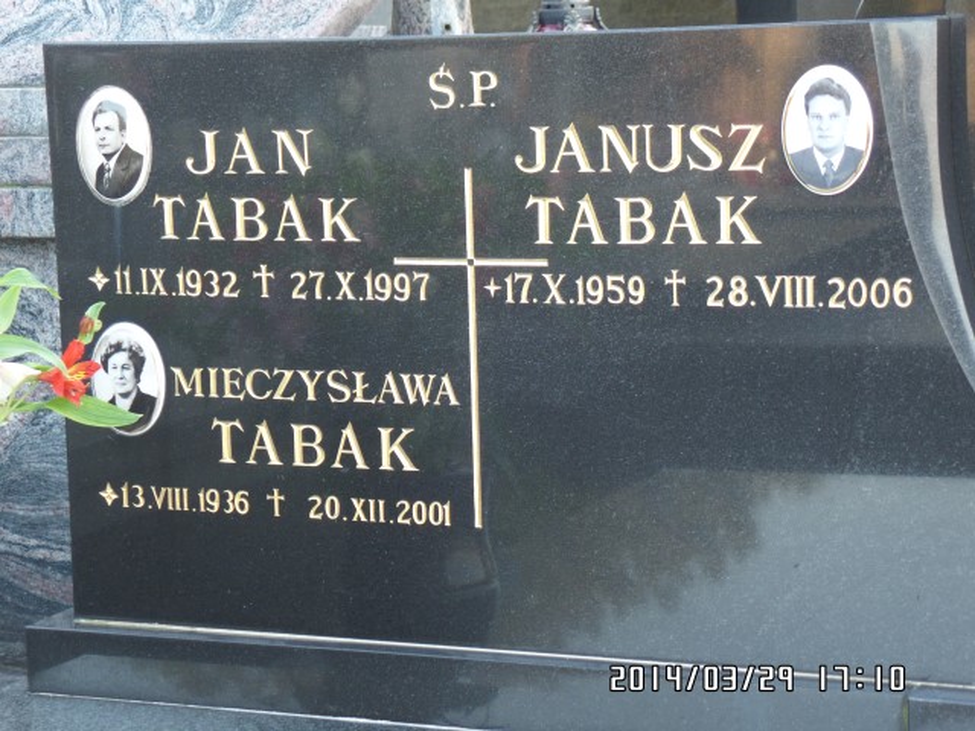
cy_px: 366
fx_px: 2619
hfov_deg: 21.1
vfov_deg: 15.9
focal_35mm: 93
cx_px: 488
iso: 240
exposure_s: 1/45
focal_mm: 16.5
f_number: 3.9
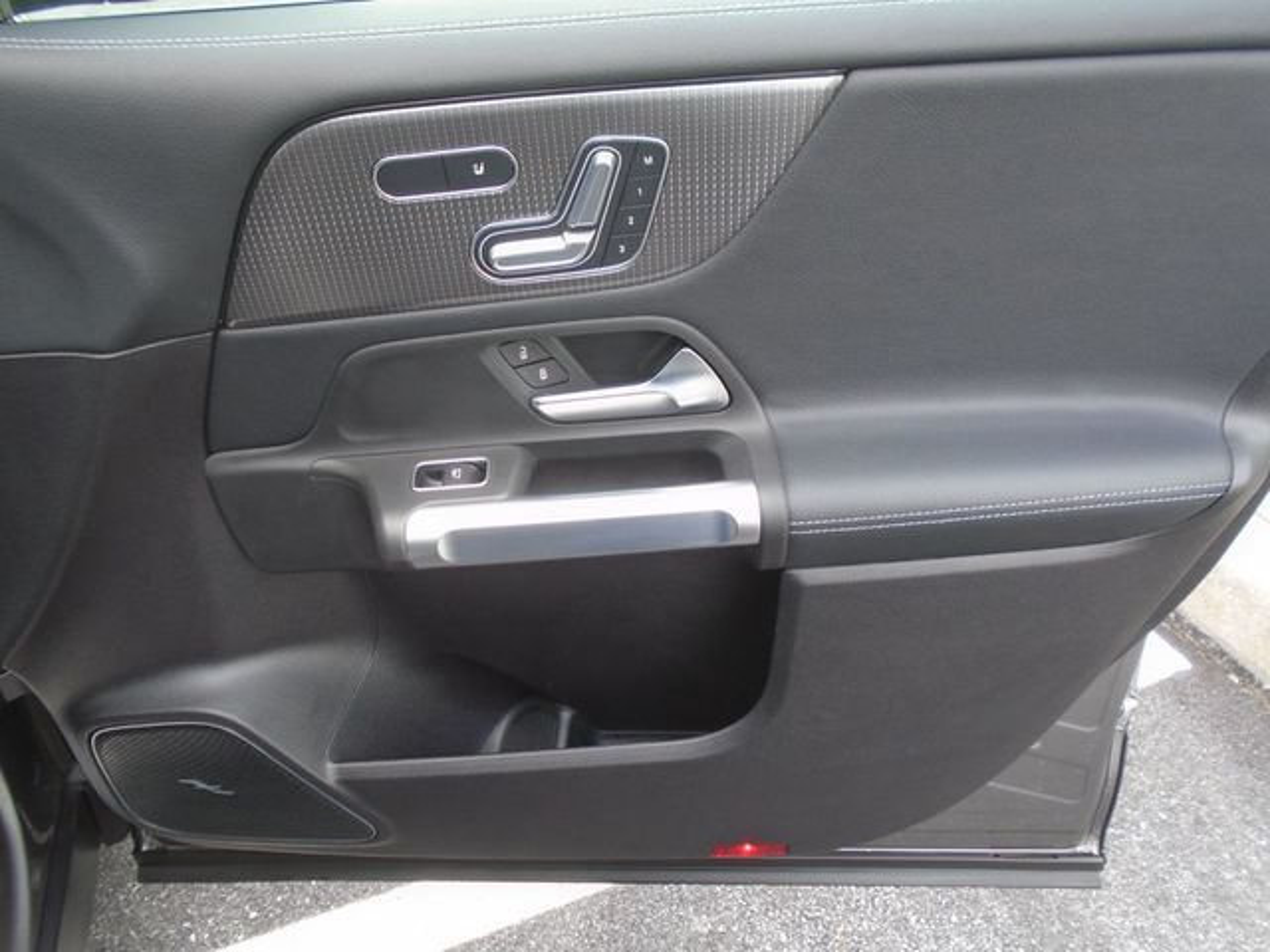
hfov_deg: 67.3
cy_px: 476
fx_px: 954
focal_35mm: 26
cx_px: 635
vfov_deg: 53.1
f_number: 3.2
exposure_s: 1/40
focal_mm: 4.6
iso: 100
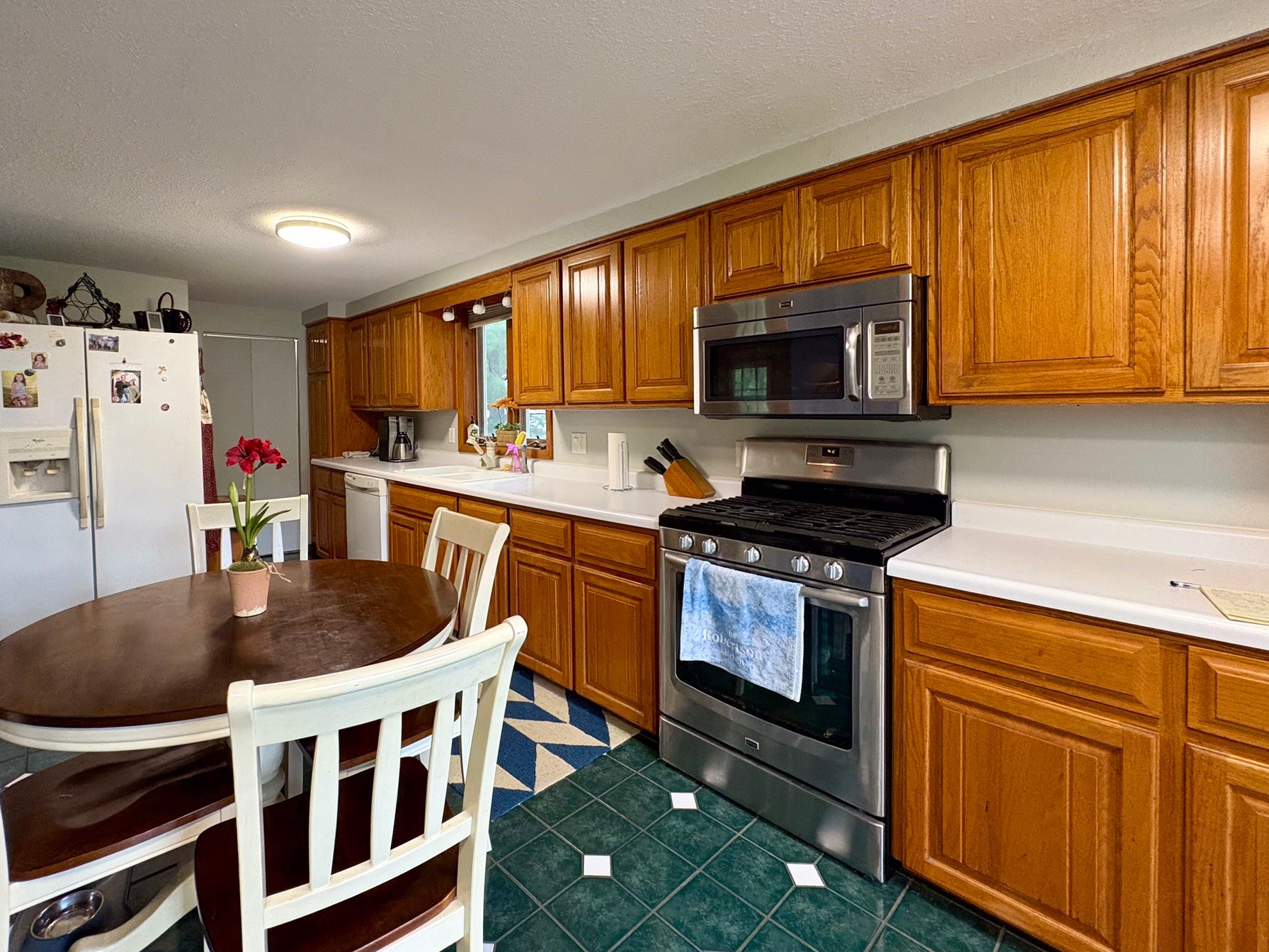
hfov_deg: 94.1
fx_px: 587
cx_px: 562
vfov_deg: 77.8
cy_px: 419
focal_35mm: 16
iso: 500
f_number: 2.2
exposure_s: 1/60
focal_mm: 2.22
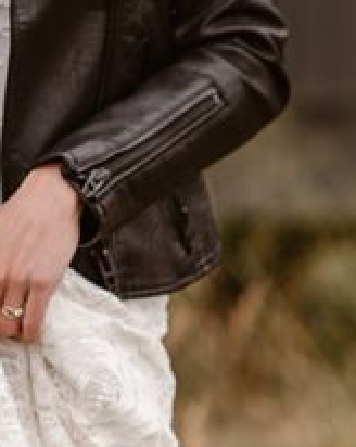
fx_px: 5244
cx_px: -40
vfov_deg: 4.9
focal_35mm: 397
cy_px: -46
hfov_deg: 3.9
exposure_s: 1/2000
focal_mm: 85
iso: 200
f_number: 1.8
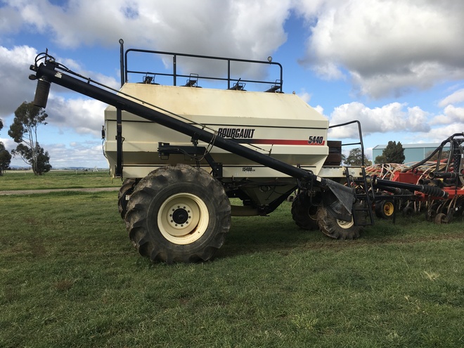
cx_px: 232
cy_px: 174
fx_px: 389
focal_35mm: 29
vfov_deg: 48.2
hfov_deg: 61.7
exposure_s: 1/1068
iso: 25
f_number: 2.2
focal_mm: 4.15
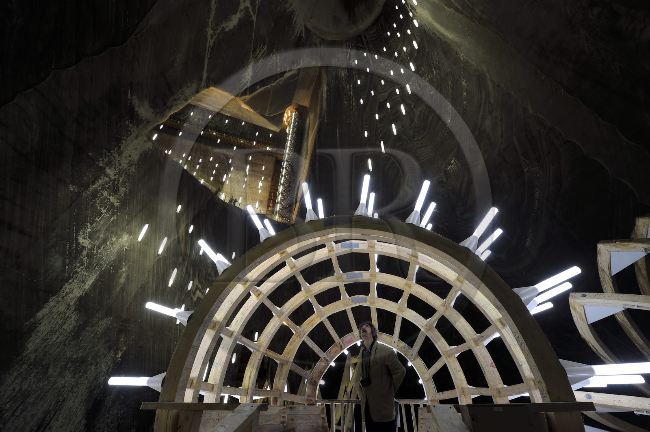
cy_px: 216
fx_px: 253
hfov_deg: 104.3
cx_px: 325
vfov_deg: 81.1
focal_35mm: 14
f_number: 6.3
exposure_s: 1/20
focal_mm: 14
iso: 1600
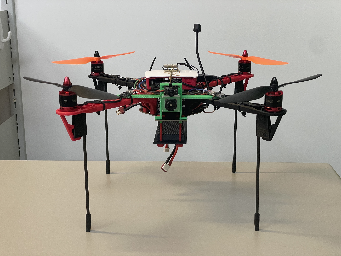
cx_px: 170
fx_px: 512
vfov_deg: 28.0
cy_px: 128
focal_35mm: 52
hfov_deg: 36.8
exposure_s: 1/93
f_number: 2
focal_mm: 6
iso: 200
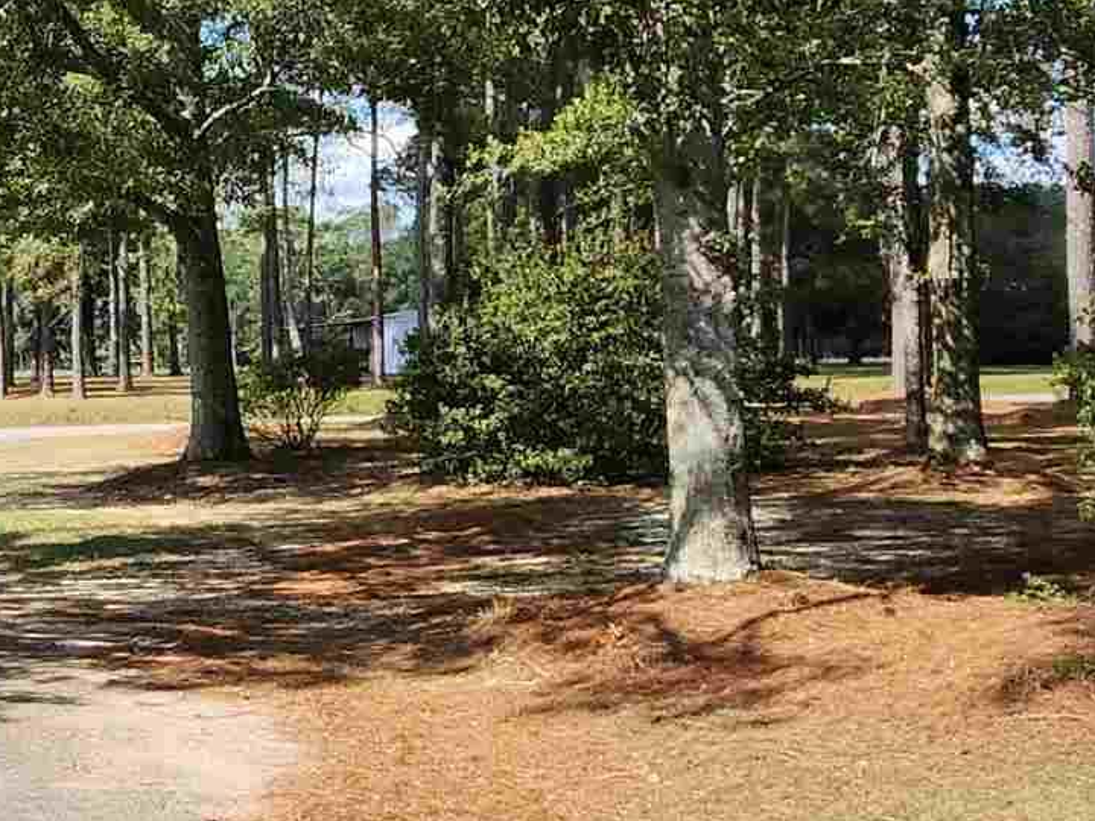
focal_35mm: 37
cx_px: -237
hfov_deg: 37.2
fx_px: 1170
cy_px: 351
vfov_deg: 38.6
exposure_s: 1/1087
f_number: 2.2
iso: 50
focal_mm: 2.2
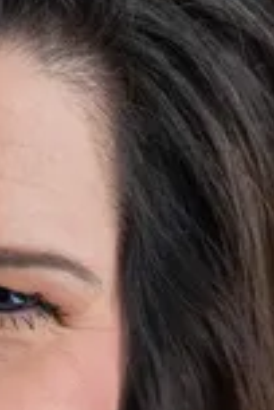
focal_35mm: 608
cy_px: 505
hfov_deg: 2.3
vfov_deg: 3.4
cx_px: -132
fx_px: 6941
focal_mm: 155
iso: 64
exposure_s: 1/125
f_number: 4
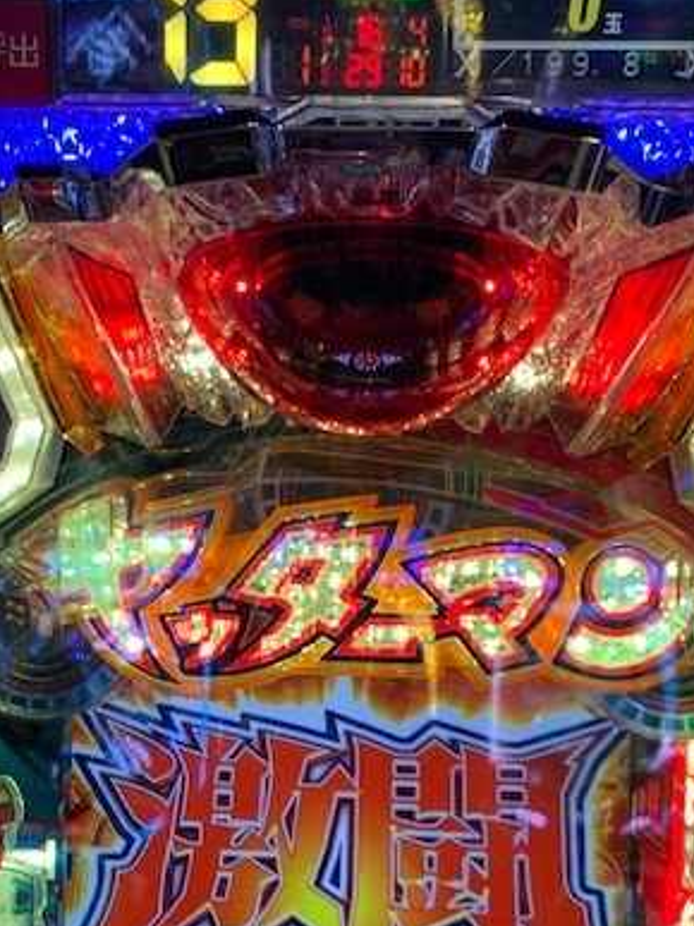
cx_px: 263
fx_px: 1150
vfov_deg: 43.0
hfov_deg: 33.4
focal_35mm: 43
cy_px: 644
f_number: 1.8
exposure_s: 1/100
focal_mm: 4.25
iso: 50
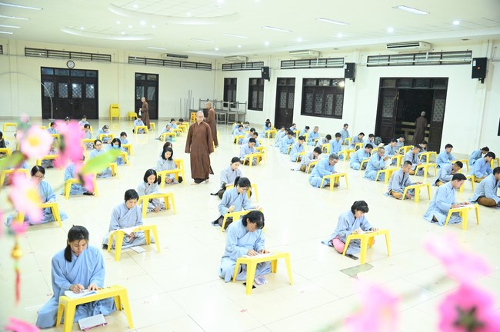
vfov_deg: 43.5
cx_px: 250
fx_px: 416
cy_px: 166
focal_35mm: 30
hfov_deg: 62.0
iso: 16000
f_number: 4
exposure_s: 1/200
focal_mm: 30
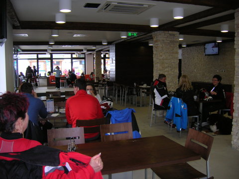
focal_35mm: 34
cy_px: 90
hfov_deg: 54.0
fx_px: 235
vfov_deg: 41.7
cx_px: 120
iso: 75
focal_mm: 5.7
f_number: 2.9
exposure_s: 1/60.1
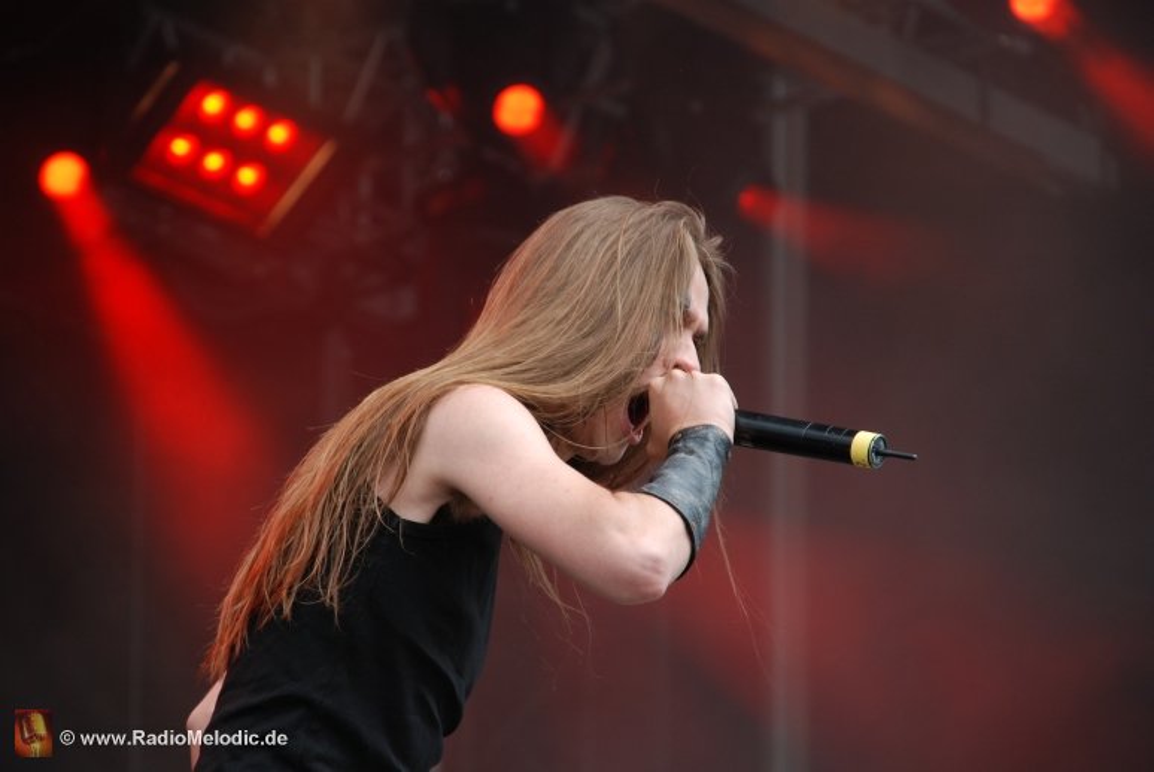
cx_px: 577
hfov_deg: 10.1
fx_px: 6498
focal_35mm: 202
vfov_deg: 6.8
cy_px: 386
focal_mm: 135
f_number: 5.6
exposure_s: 1/160
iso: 200
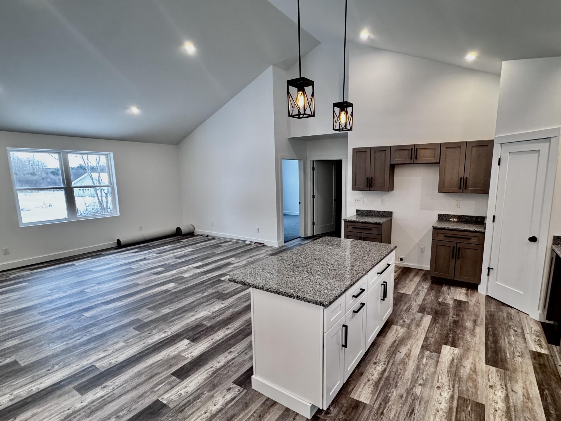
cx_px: 305
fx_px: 292
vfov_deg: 71.5
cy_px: 223
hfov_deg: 87.5
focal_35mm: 18
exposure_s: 1/60
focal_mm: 2.22
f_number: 2.2
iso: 400
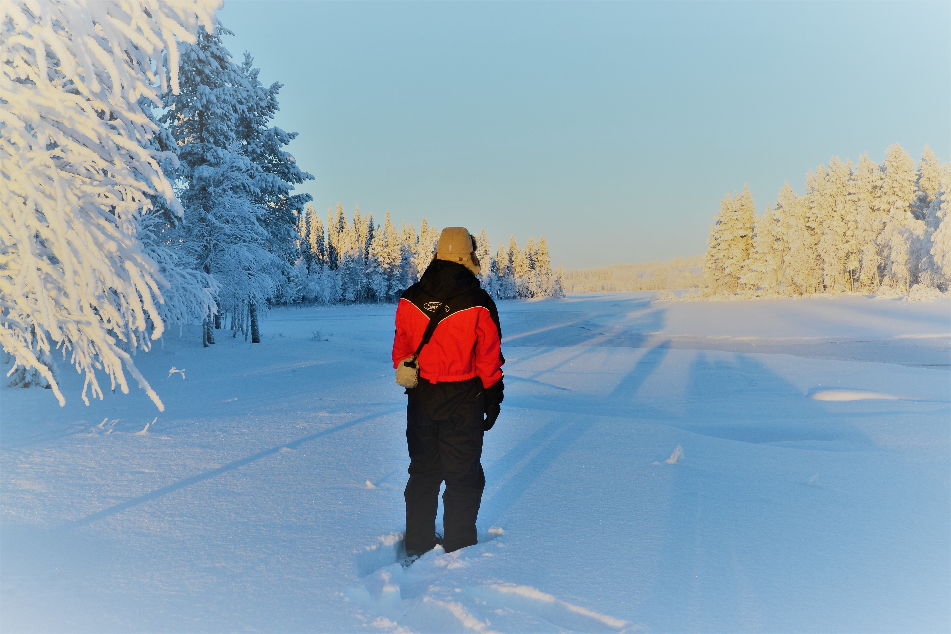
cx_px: 476
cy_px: 317
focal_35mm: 46
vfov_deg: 28.9
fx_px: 1228
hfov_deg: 42.3
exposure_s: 1/250
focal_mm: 31
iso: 400
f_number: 10
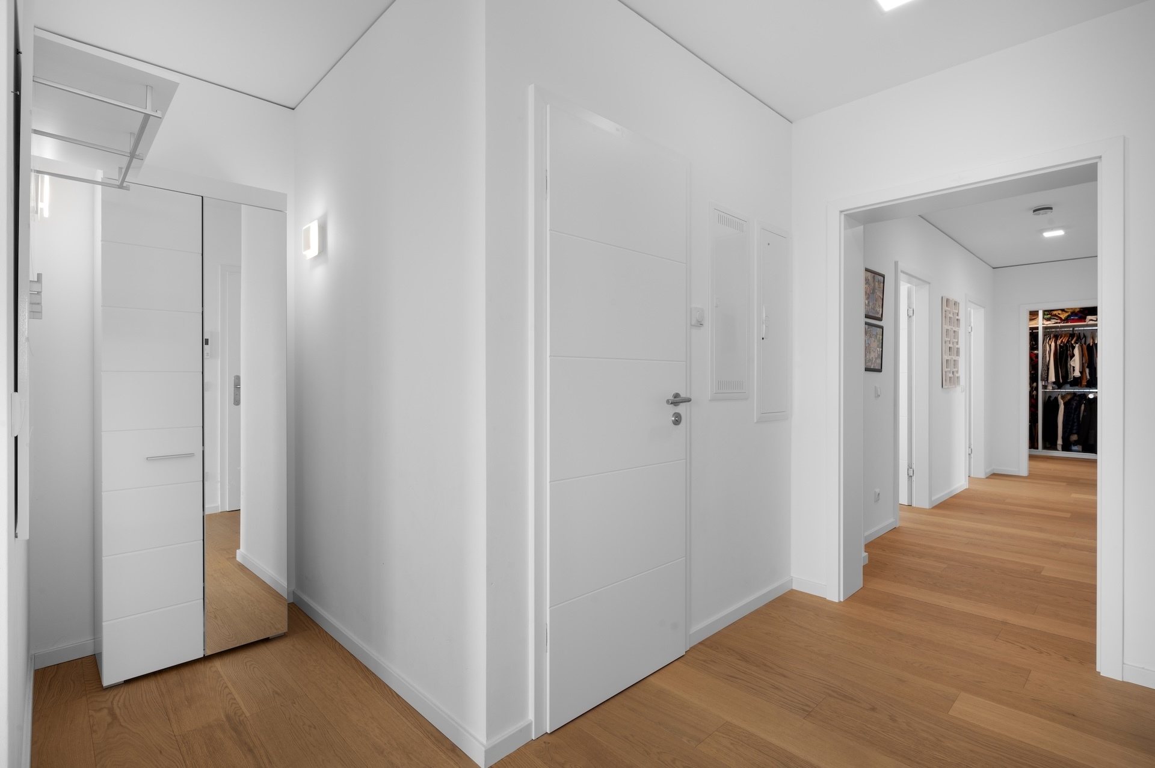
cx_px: 578
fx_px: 545
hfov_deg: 93.3
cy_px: 384
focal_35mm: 17
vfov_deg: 70.4
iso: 200
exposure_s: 1/5
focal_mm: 17
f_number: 11
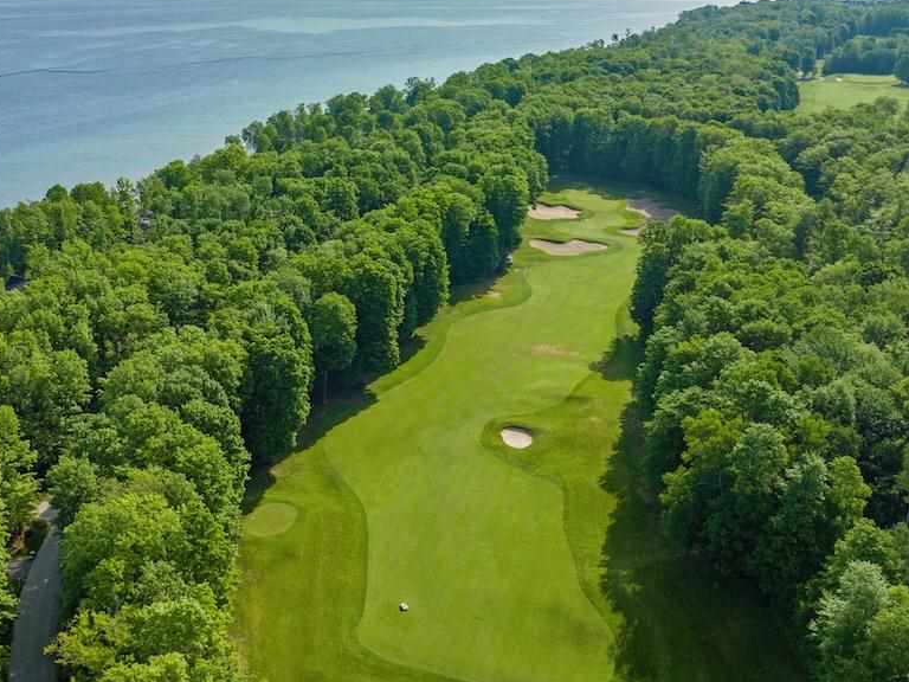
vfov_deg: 35.9
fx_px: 1050
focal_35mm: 40
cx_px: 247
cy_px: 304
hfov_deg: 45.5
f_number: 2.8
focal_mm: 12.29
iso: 230
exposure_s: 1/4000
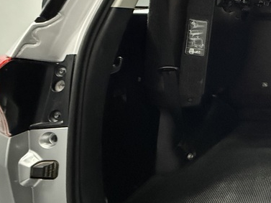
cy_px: 59
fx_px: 298
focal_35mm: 38
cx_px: 329
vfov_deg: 37.1
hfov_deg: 36.9
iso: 1600
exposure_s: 1/25
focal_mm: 2.22
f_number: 2.2
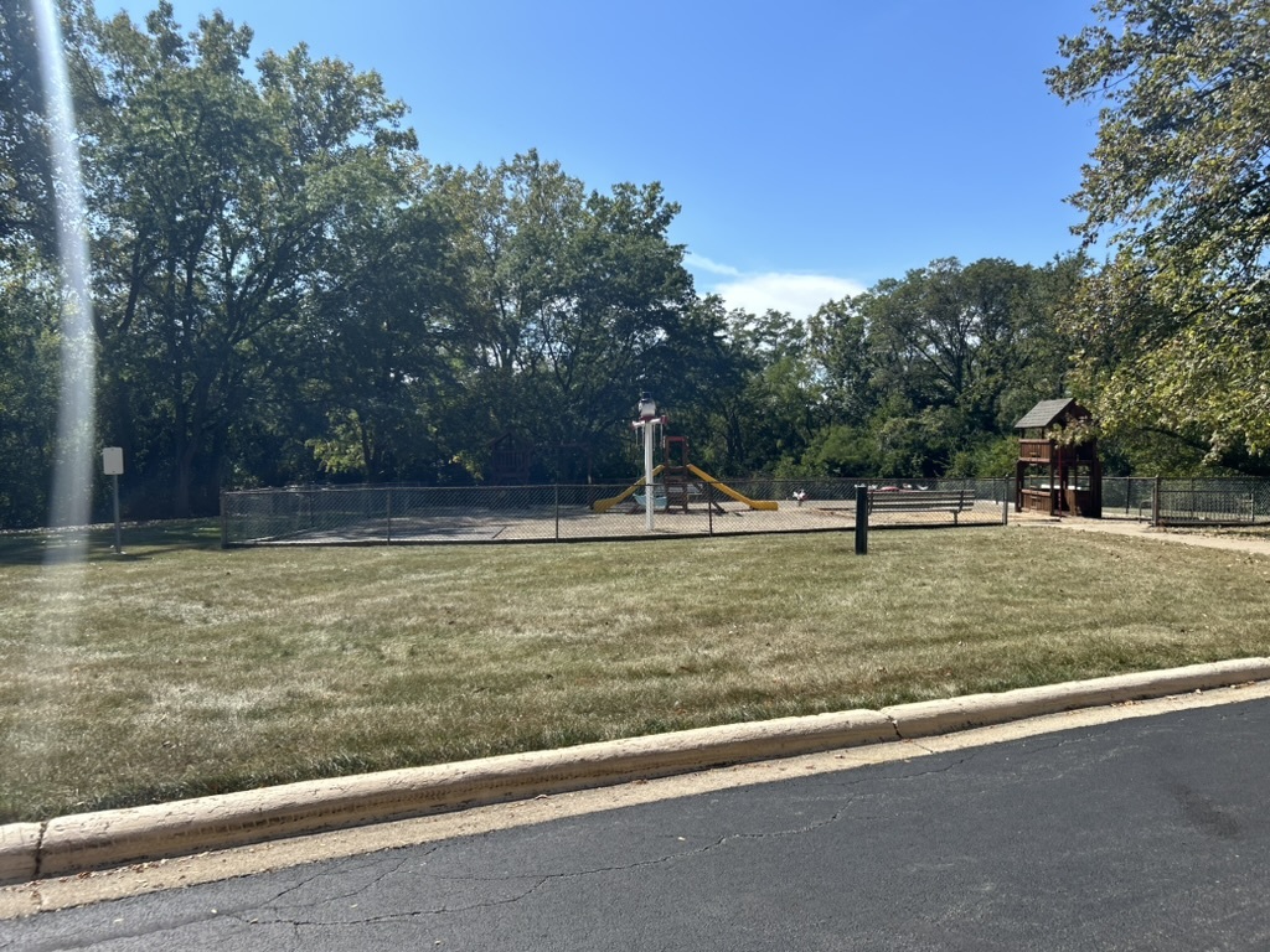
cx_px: 635
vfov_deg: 53.1
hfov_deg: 67.3
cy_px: 476
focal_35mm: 26
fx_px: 954
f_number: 1.5
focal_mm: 5.7
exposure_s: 1/3356
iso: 50
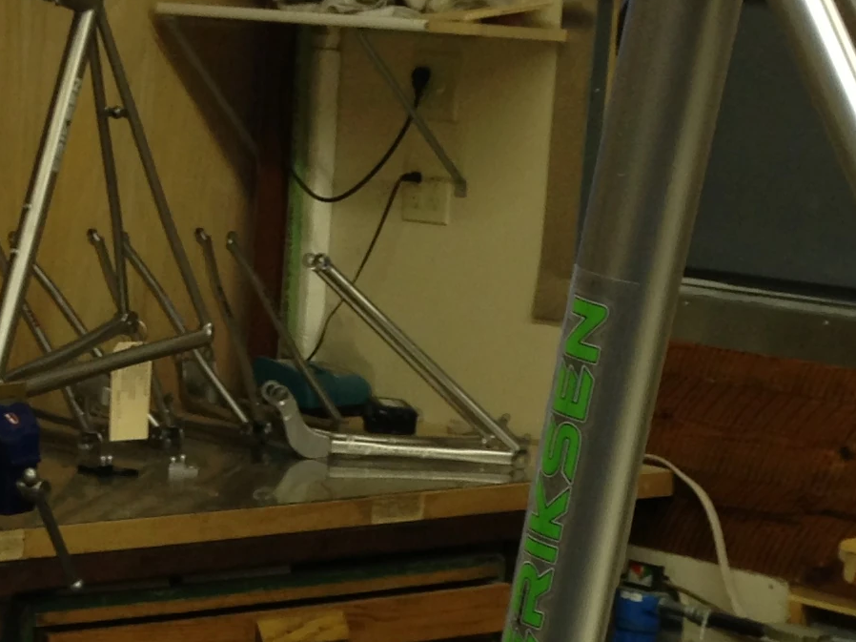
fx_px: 2967
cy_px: 730
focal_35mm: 120
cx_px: 166
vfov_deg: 12.1
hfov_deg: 16.3
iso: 64
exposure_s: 1/20
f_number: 2.4
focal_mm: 4.13
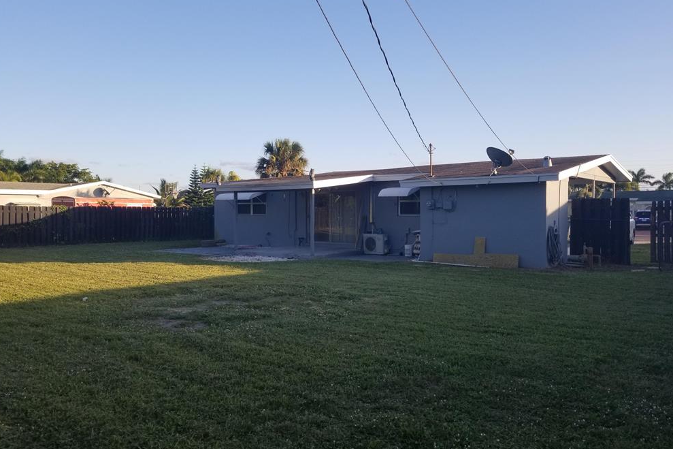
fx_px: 523
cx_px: 339
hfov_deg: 65.5
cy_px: 223
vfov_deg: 46.4
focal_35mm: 28
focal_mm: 4.3
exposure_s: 1/944
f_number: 1.7
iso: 50
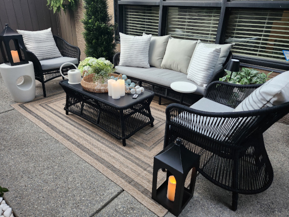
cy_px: 104
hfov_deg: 71.6
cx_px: 148
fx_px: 200
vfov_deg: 56.7
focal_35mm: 24
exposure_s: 1/120
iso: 500
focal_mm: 5.4
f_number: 1.8
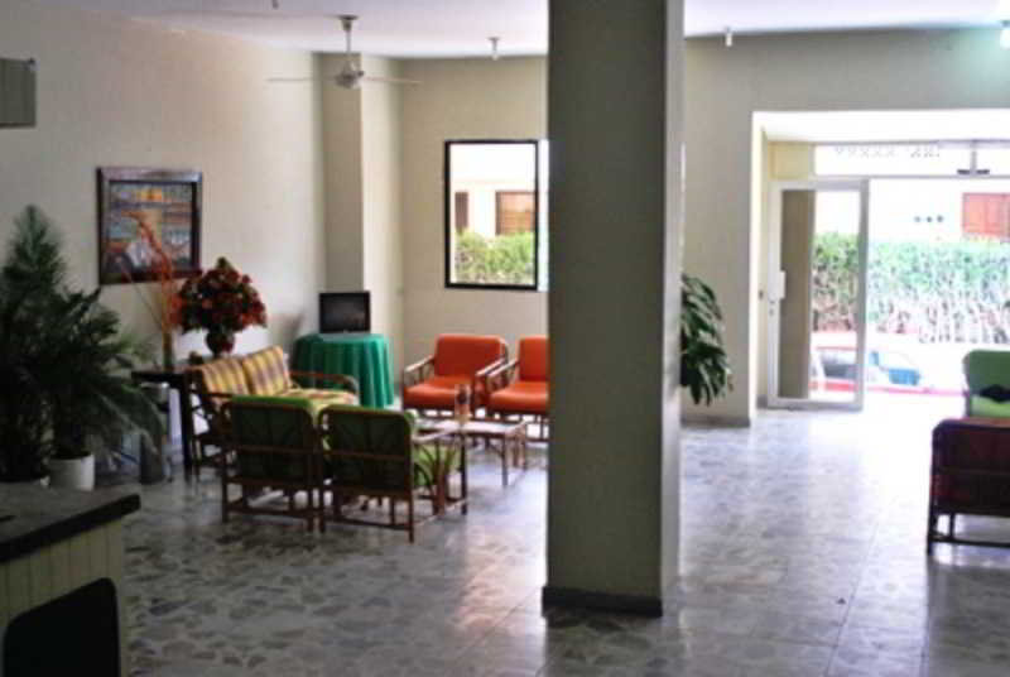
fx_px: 1349
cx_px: 505
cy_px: 338
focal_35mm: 48
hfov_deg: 41.1
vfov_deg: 28.2
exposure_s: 1/30
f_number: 4.8
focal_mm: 32
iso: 250
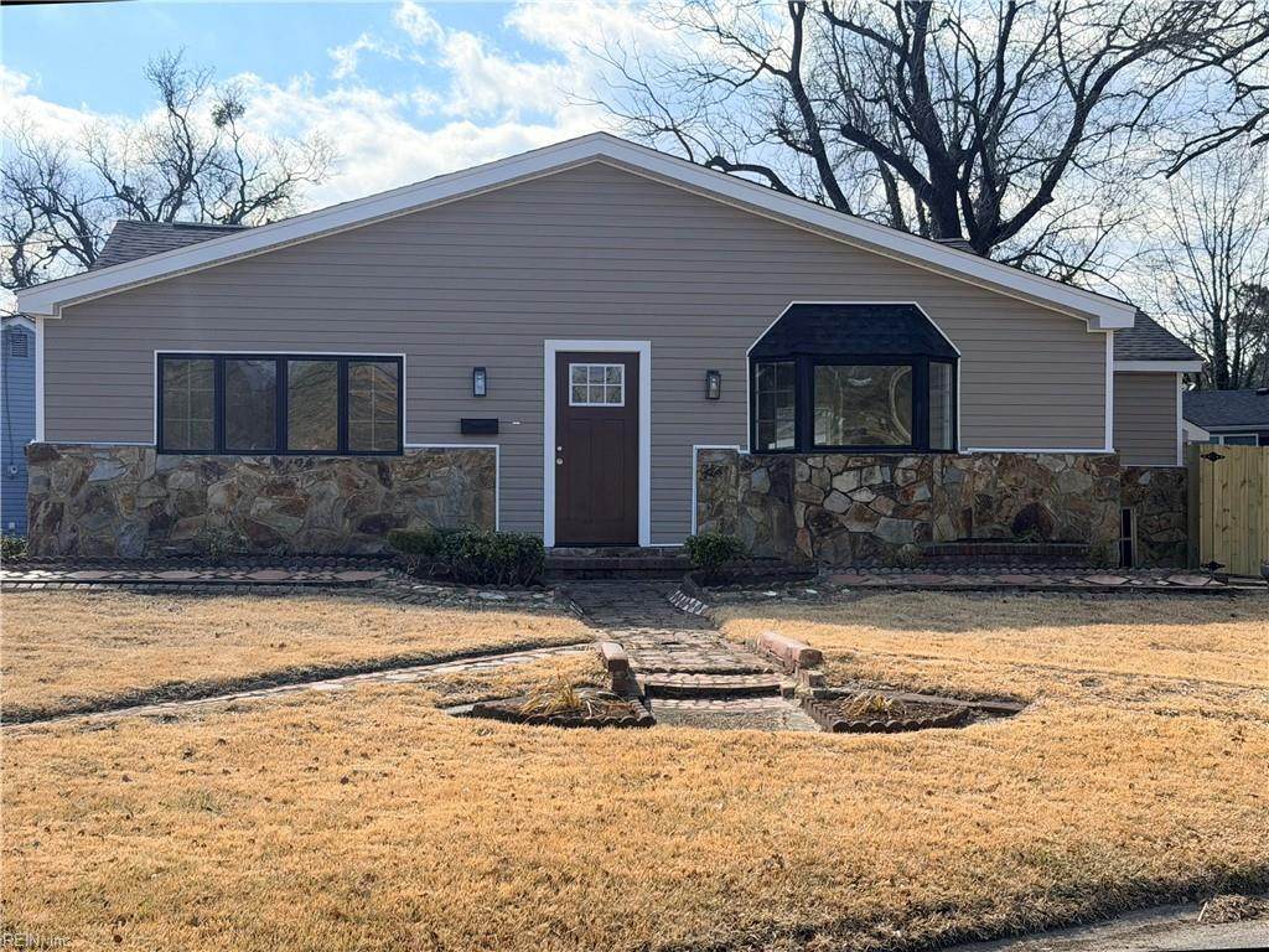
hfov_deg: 39.7
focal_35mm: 48
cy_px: 476
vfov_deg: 30.3
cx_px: 634
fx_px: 1760
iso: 100
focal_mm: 6.76
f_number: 1.78
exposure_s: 1/4098
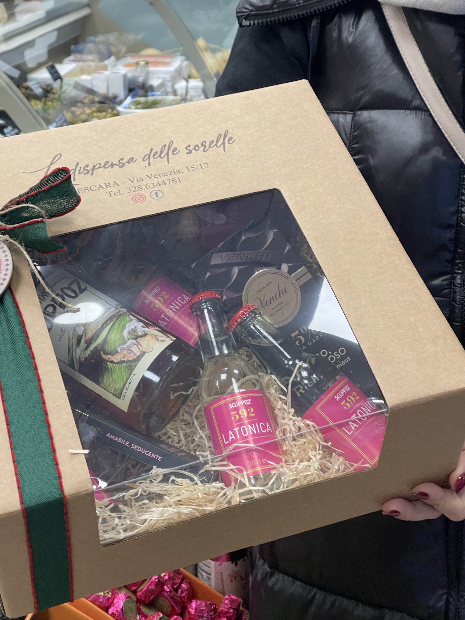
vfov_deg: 30.3
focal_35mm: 64
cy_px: 310
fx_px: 1146
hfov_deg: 22.9
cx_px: 232
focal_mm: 7.5
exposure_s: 1/100
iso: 160
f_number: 2.2
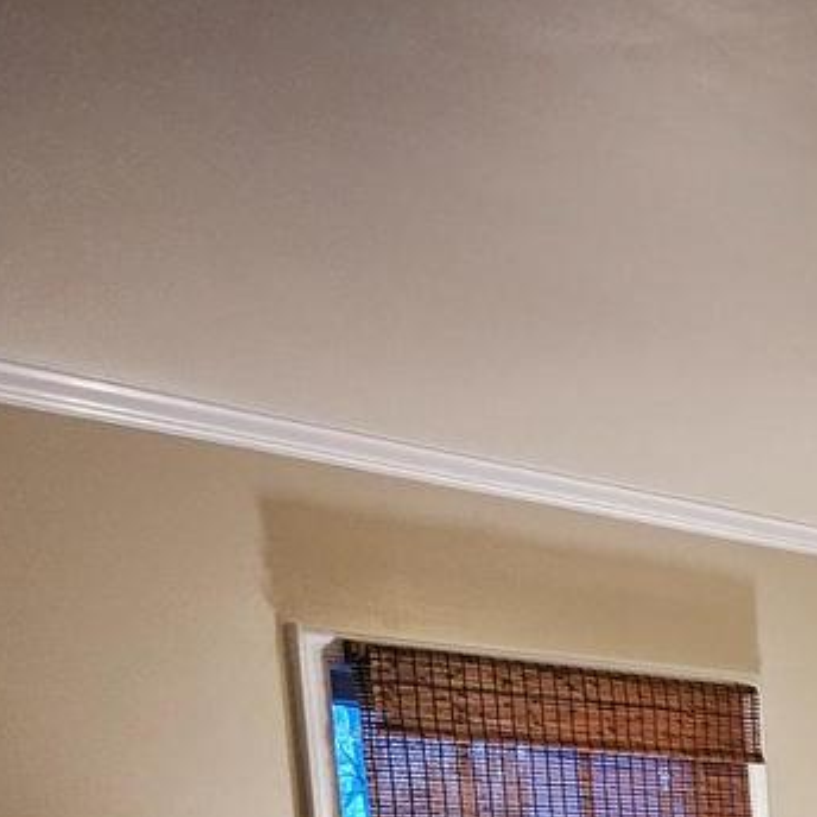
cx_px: 1565
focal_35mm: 85
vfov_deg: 18.5
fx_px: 2270
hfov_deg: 16.3
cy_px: 1147
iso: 640
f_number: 1.8
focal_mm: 5.4
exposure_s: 1/60
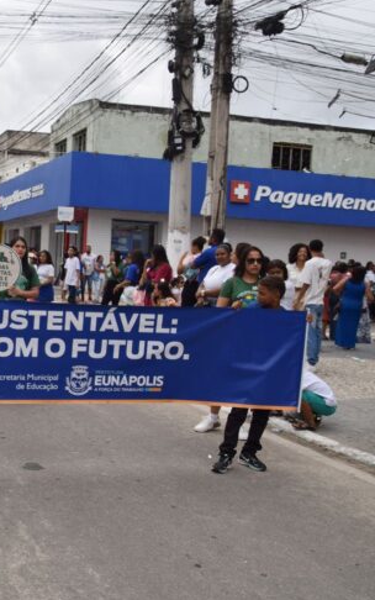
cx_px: -56
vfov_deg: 47.2
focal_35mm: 42
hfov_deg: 27.5
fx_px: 686
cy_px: 298
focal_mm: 18
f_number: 10
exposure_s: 1/200
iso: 100
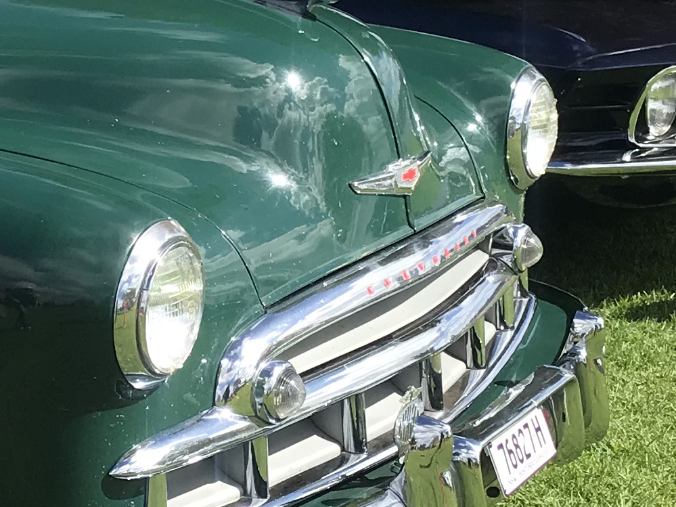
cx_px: 245
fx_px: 2206
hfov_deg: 17.4
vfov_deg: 13.1
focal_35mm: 113
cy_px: 223
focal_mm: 3.99
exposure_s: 1/1916
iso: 20
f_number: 1.8
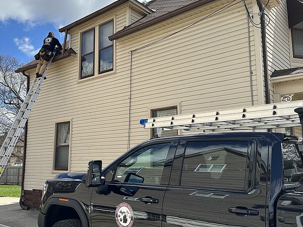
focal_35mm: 35
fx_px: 306
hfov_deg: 52.5
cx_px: 132
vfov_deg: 40.7
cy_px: 119
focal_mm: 6.9
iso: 80
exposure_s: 1/3356
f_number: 1.8
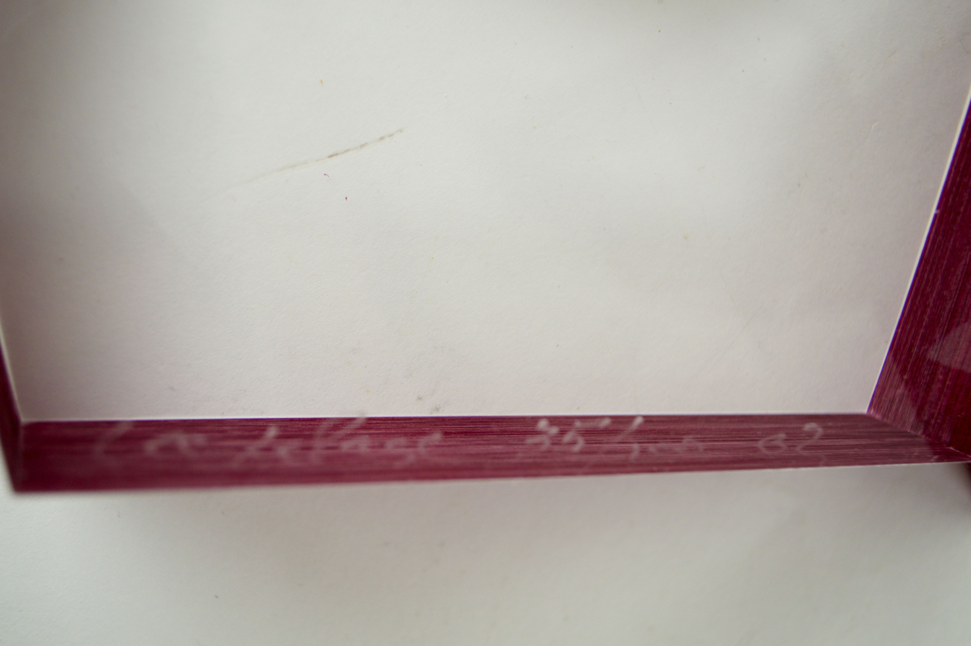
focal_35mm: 45
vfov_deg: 29.8
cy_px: 323
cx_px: 486
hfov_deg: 43.6
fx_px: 1213
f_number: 4.5
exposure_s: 1/80
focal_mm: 30
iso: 400
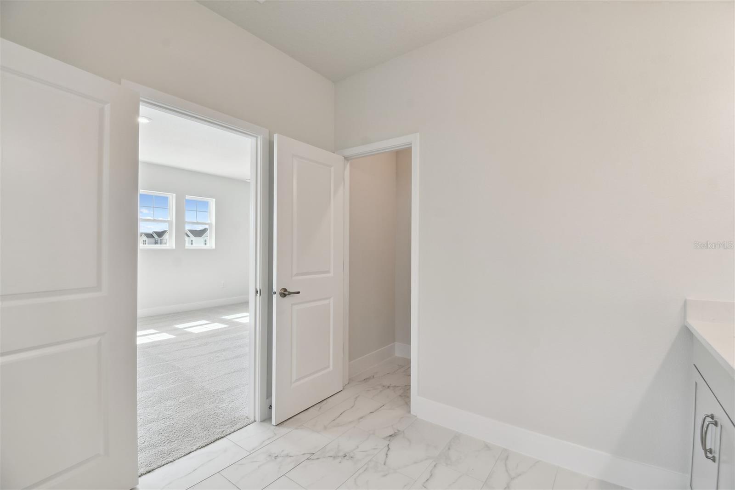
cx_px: 368
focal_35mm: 15
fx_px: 306
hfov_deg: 100.4
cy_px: 245
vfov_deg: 77.3
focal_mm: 10
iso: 100
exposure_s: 1/15
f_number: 7.1
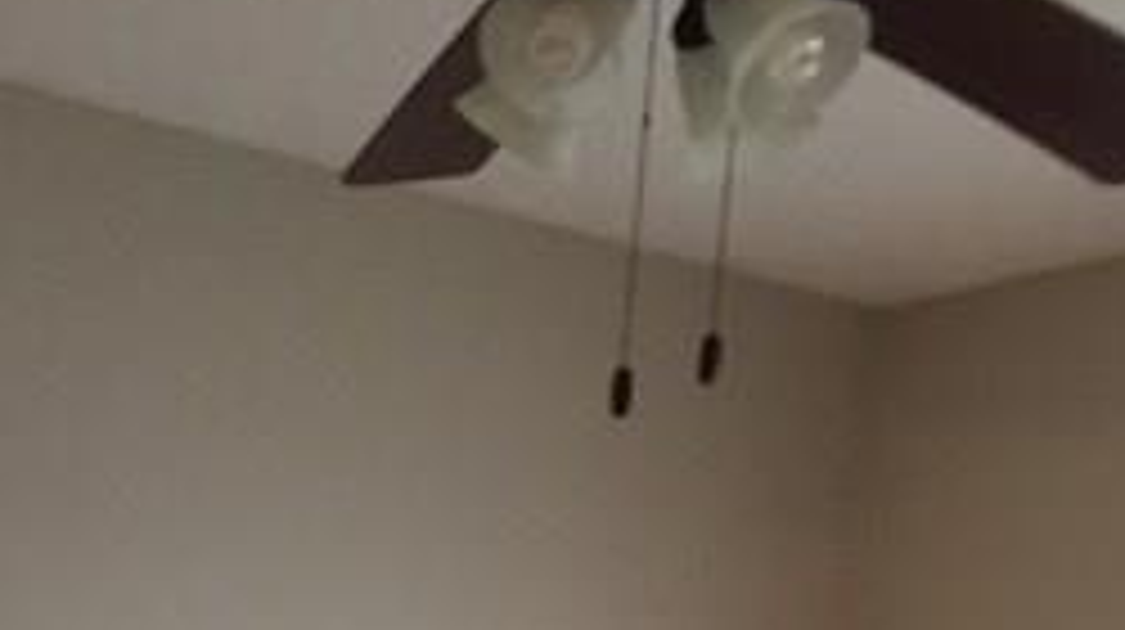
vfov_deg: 12.5
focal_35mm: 81
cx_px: 140
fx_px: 2414
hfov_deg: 25.5
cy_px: 1372
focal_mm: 4.15
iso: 250
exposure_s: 1/24
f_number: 2.2
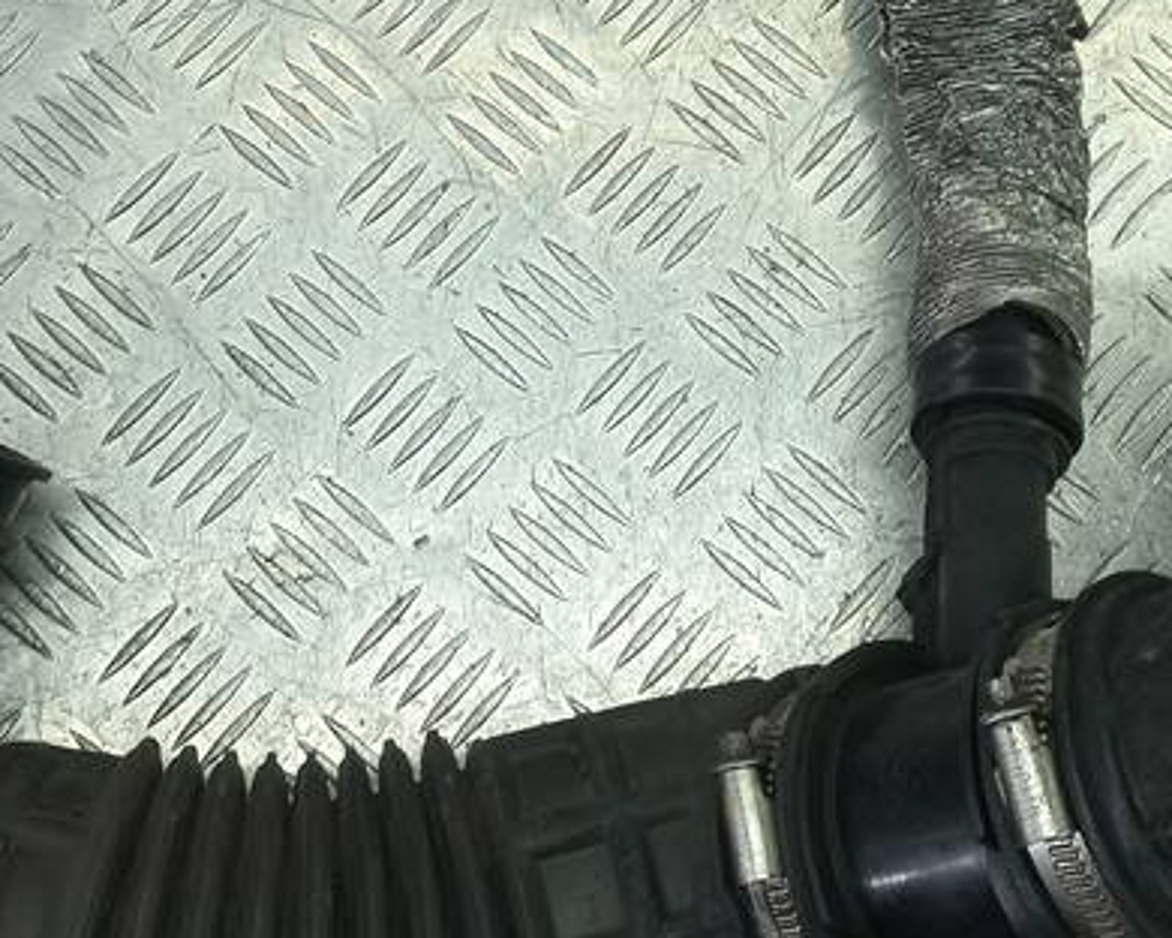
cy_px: 171
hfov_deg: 29.6
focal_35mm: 64
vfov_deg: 23.5
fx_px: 2220
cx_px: 643
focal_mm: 4.6
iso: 64
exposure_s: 1/50
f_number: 1.8
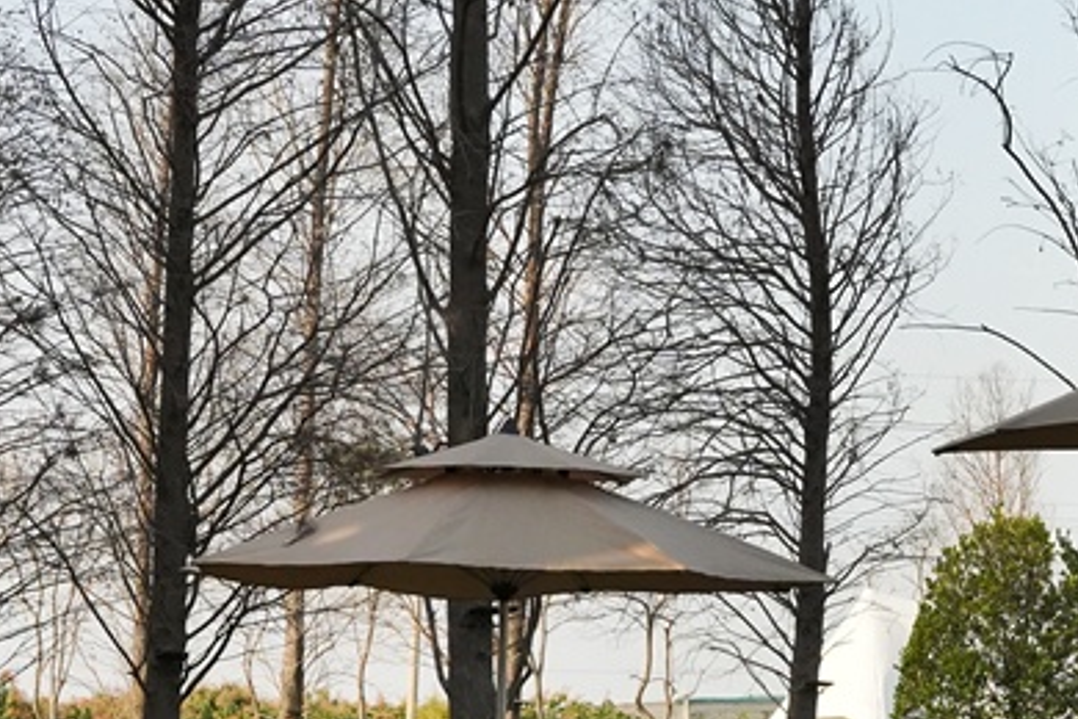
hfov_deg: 16.1
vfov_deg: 10.8
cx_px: 965
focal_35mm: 126
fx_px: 3773
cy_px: 762
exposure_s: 1/3200
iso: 3200
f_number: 6.3
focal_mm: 32.2
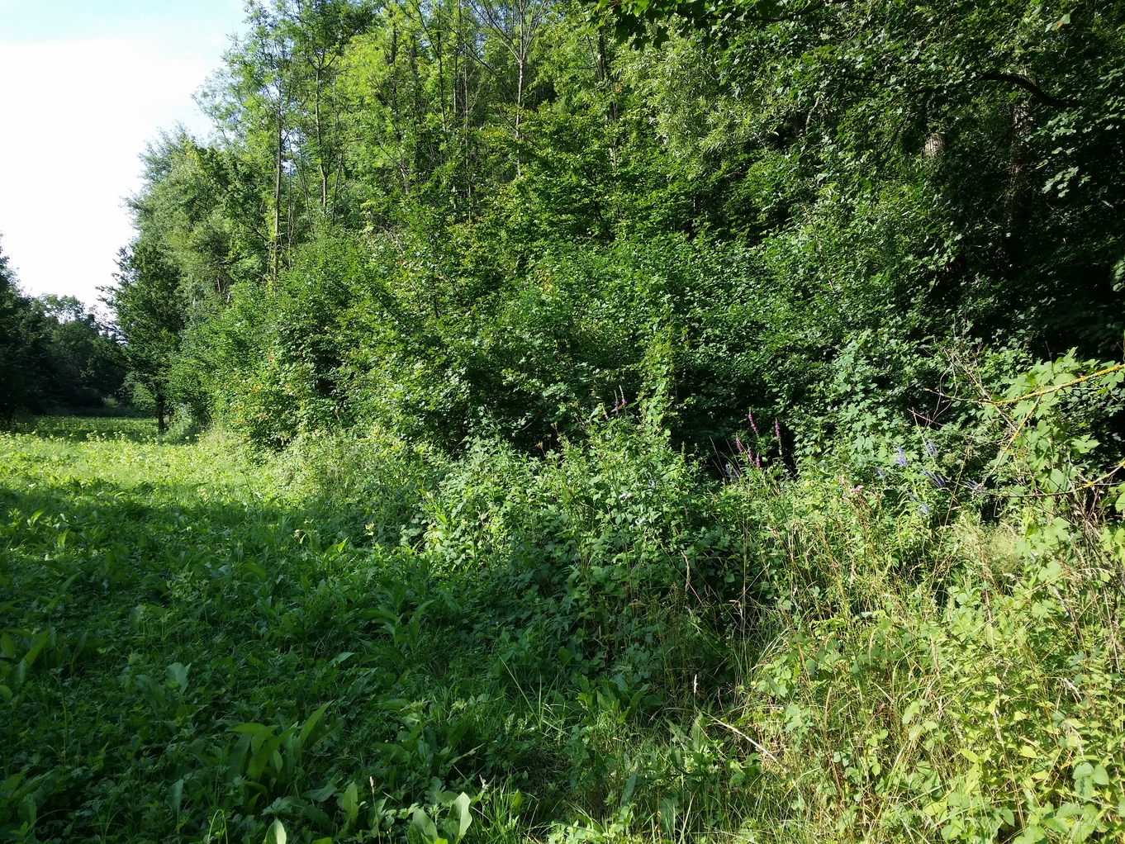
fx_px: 1008
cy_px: 422
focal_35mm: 31
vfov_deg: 45.5
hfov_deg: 58.3
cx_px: 562
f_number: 2.2
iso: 50
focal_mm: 4.13
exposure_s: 1/408
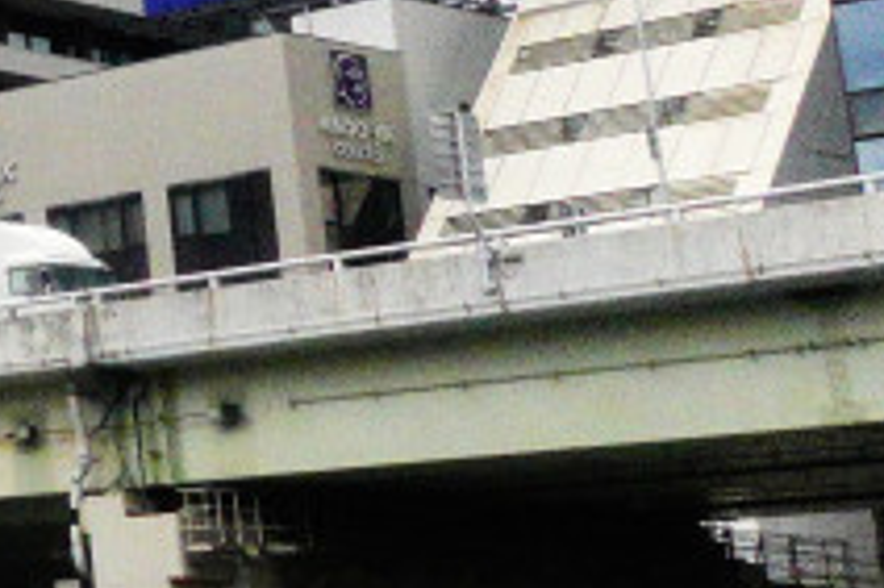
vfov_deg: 9.8
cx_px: -1076
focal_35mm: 136
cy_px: -275
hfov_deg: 12.6
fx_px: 3337
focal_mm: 9.4
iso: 2500
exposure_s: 1/800
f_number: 7.1
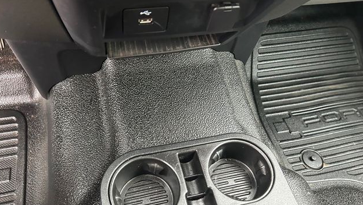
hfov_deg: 66.0
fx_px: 279
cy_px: 115
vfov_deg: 40.1
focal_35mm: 29
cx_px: 180
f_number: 1.5
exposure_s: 1/49
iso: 500
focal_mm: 5.7
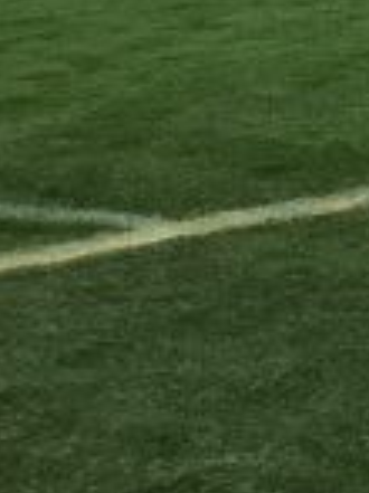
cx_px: 1090
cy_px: 163
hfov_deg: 6.5
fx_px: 2989
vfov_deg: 9.4
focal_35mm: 210
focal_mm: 4.15
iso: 40
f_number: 2.2
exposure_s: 1/100
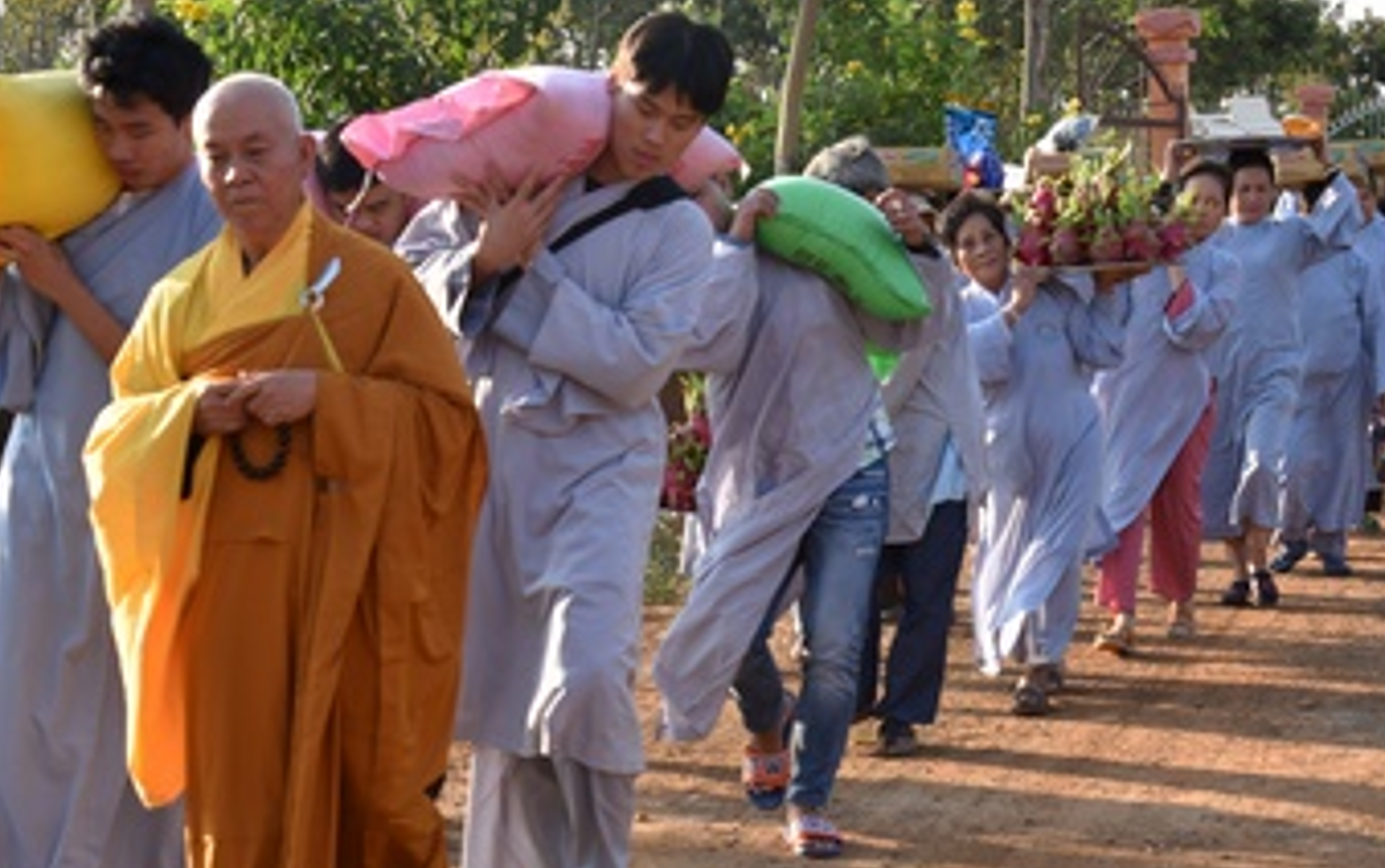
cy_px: 639
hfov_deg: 22.0
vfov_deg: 13.9
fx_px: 3552
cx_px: 934
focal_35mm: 94
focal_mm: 48
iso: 400
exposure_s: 1/200
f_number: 7.1
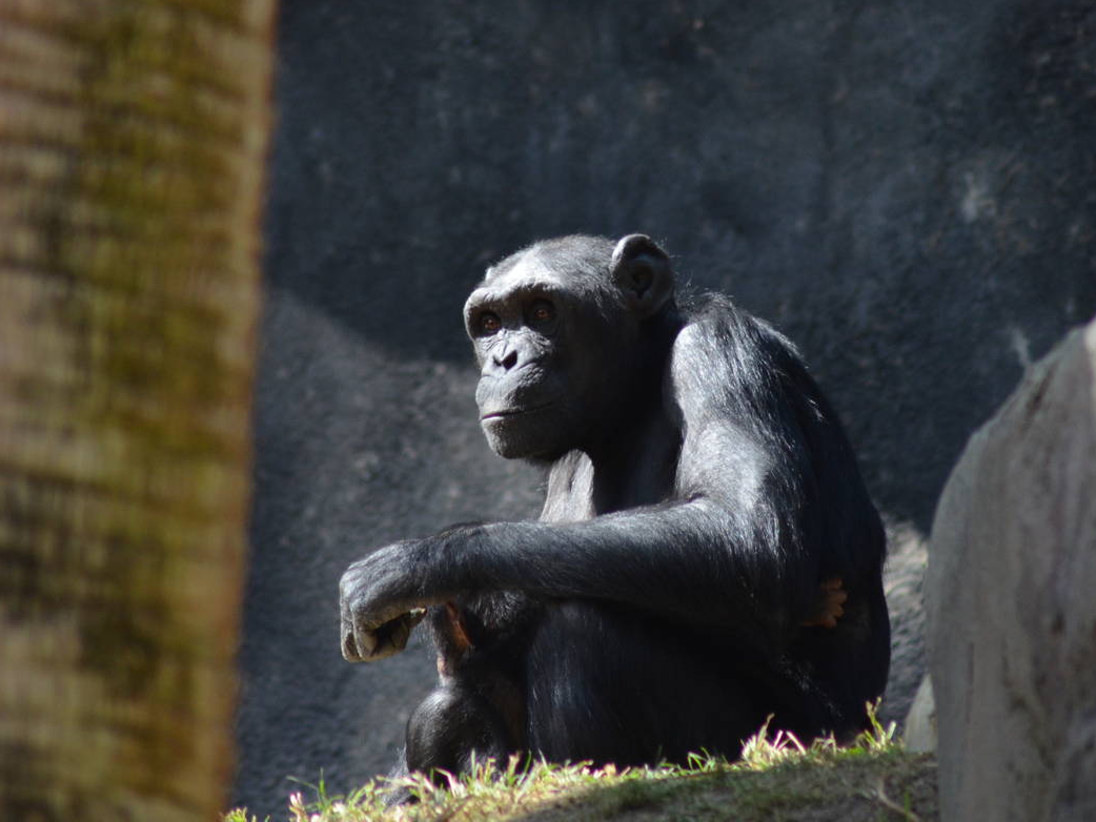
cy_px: 320
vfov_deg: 2.2
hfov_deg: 3.0
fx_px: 20997
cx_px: 602
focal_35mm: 663
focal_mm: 300
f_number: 5.6
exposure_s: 1/800
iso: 800
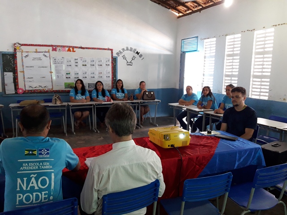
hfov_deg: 63.4
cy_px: 108
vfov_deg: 49.7
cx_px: 144
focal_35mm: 28
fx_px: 232
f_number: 1.9
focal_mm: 3.7
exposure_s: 1/30
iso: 200
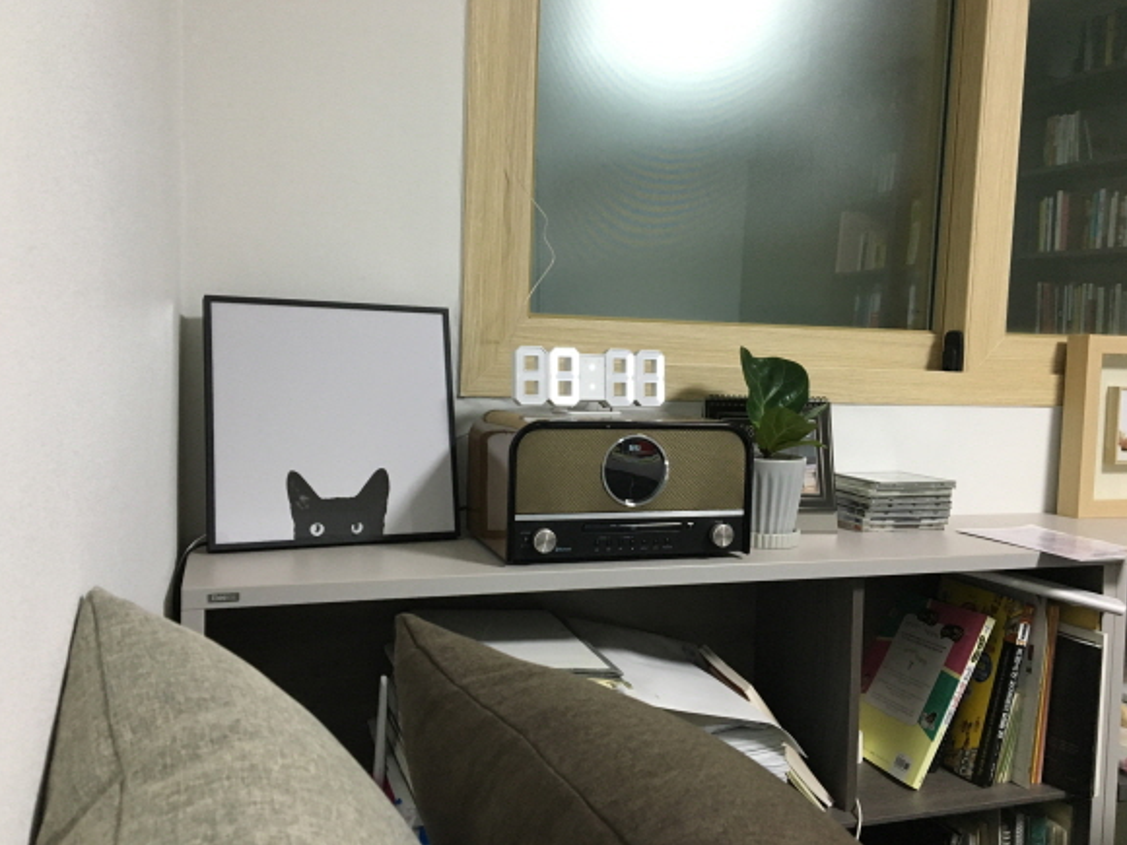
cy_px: 416
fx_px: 977
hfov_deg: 60.0
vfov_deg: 46.8
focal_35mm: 30
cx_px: 562
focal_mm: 4.15
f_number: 2.2
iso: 160
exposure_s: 1/30
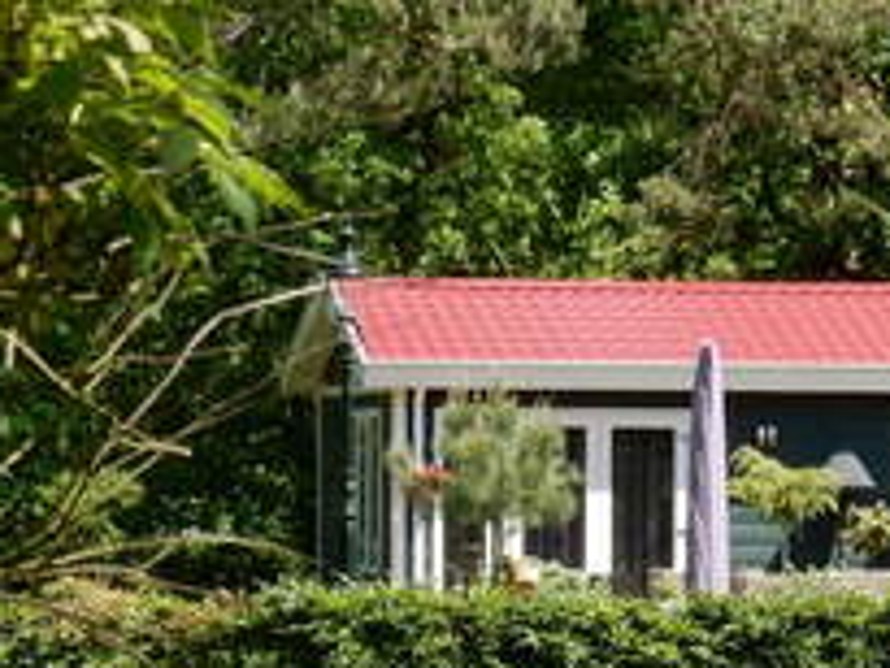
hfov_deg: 5.6
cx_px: 1035
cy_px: 529
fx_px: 9030
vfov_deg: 4.2
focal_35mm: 351
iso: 125
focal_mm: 24.7
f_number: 6
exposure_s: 1/200
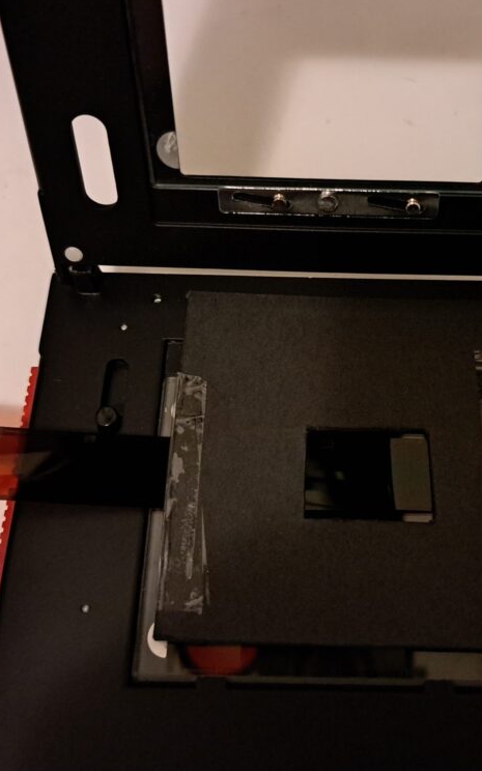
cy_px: 376
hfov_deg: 35.9
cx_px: 318
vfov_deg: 55.3
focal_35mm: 35
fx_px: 736
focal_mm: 5.23
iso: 1000
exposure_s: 1/20
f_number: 1.8
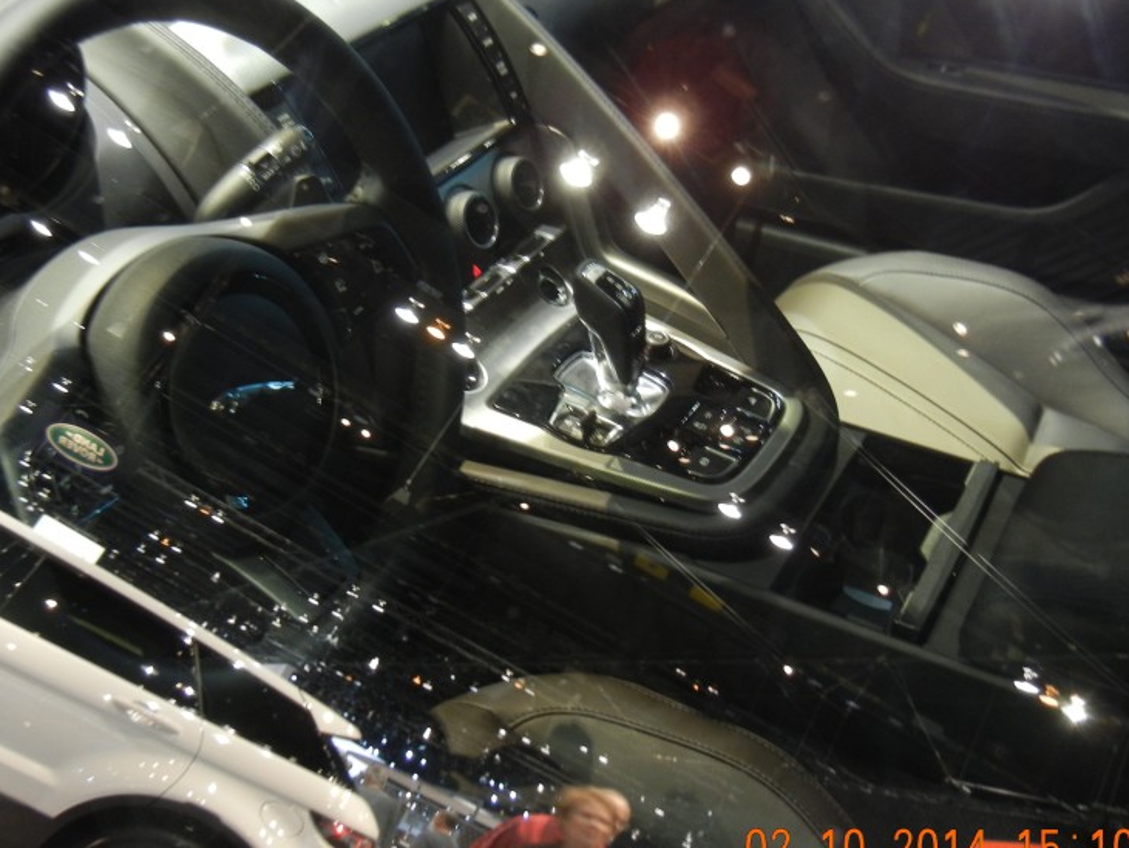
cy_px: 378
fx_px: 1371
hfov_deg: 44.5
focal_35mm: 42
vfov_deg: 34.3
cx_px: 440
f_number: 3.5
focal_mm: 5.4
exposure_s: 1/4.3
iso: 200
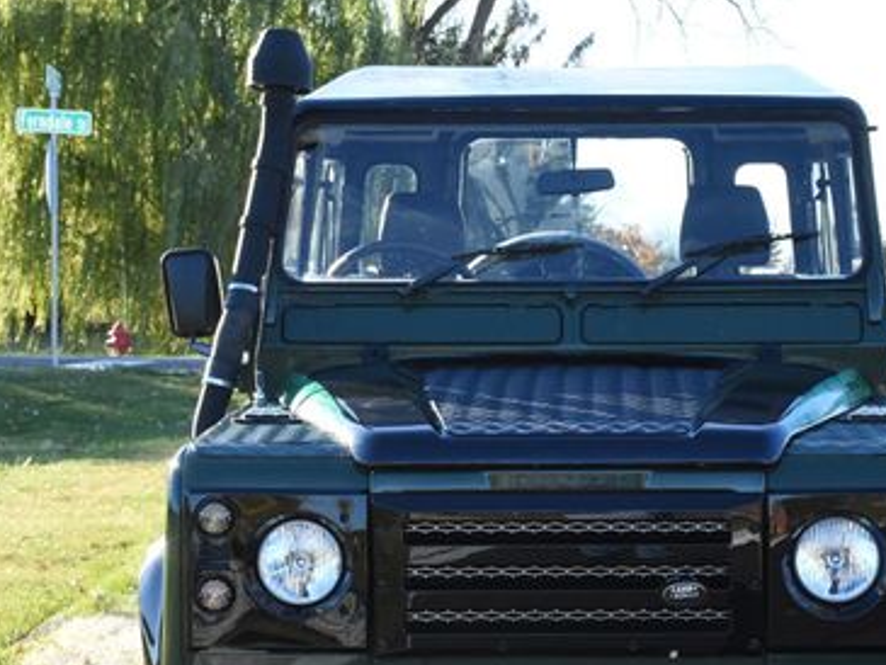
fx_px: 2915
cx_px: 568
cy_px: 507
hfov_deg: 17.3
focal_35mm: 114
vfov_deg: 13.0
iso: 2000
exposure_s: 1/500
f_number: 13
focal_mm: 45
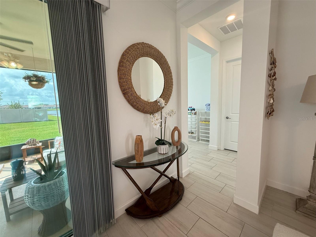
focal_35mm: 14
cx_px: 158
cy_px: 118
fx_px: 128
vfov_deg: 85.7
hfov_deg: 102.1
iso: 160
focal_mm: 2.22
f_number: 2.2
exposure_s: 1/120
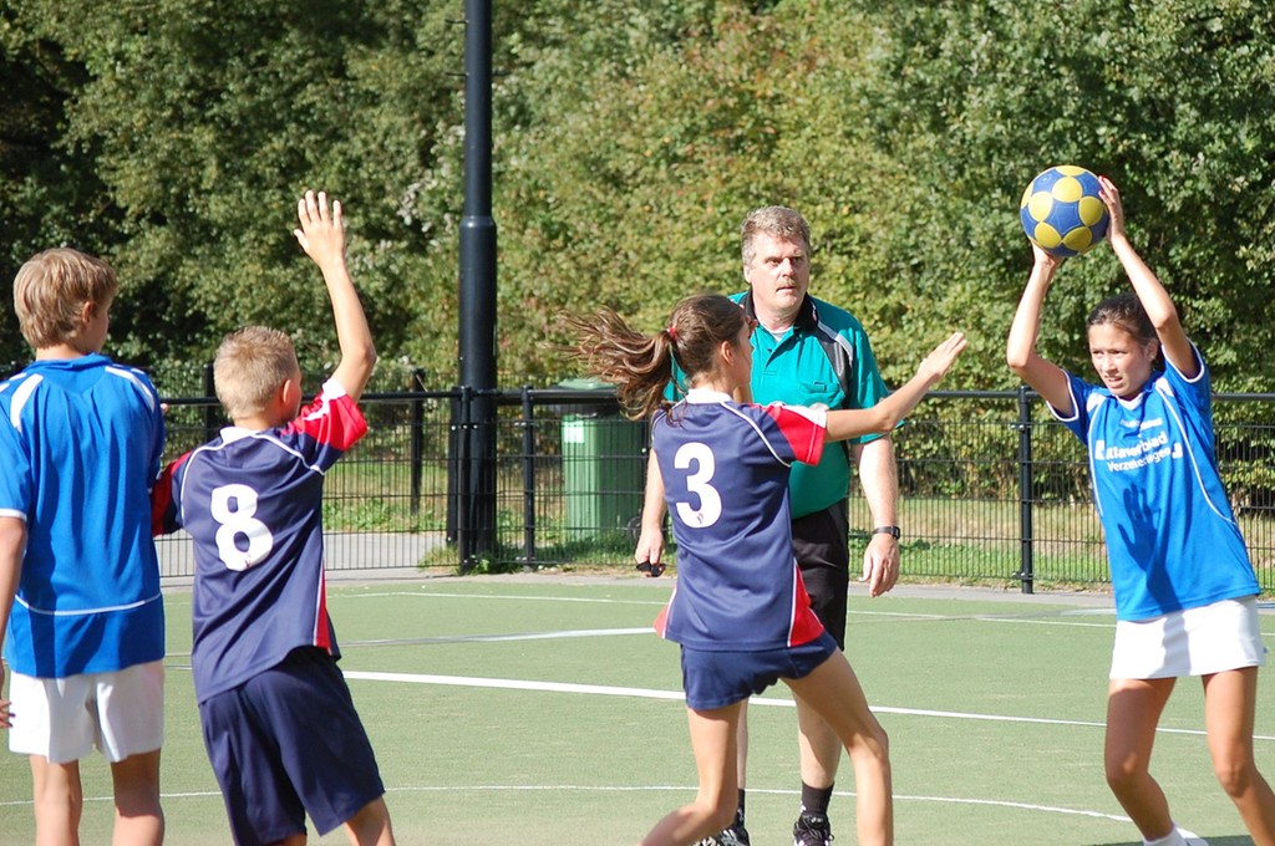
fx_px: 4881
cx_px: 638
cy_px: 423
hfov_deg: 14.9
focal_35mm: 138
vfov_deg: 9.9
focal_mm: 92
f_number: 4.5
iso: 360
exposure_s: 1/1000
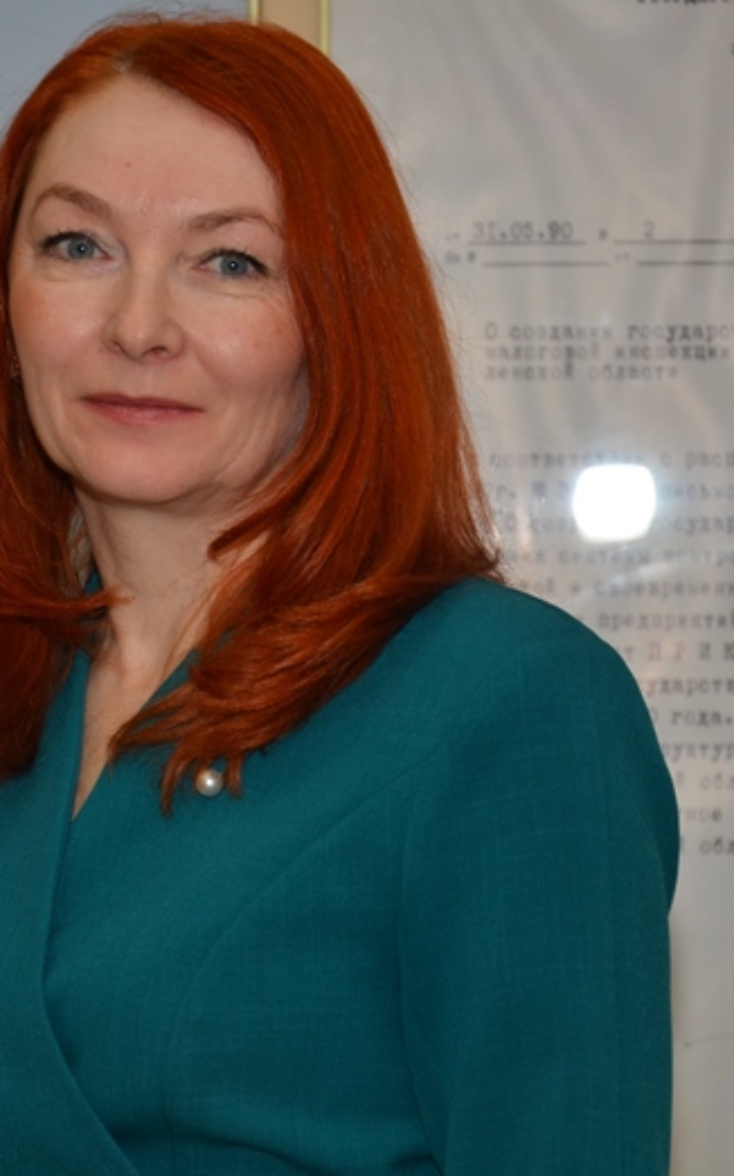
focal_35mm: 176
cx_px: 86
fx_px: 5629
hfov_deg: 7.4
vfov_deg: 11.9
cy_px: 585
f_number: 5.3
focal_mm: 75
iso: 320
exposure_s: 1/60
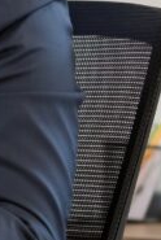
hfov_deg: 2.9
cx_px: -327
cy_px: -55
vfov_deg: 4.4
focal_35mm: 464
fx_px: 3101
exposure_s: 1/200
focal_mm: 56
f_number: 1.4
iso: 640
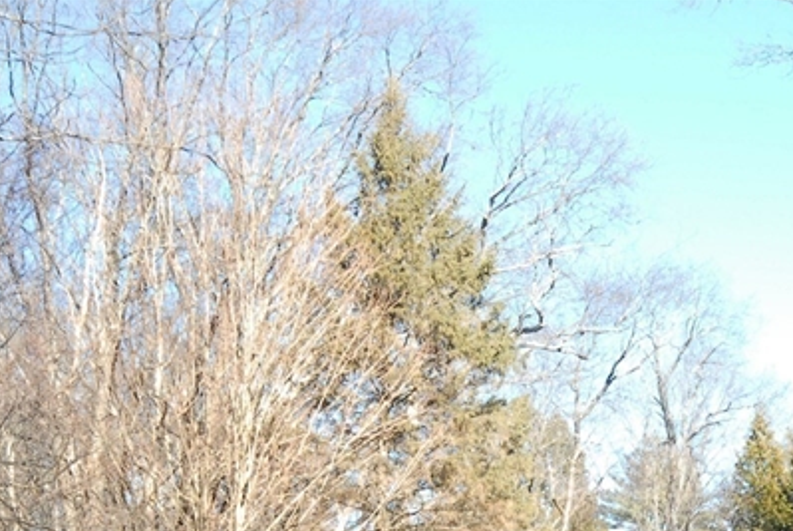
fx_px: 1698
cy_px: 678
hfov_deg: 25.6
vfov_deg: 16.8
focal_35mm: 77
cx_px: 684
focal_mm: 20
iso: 400
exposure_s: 1/80
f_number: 11
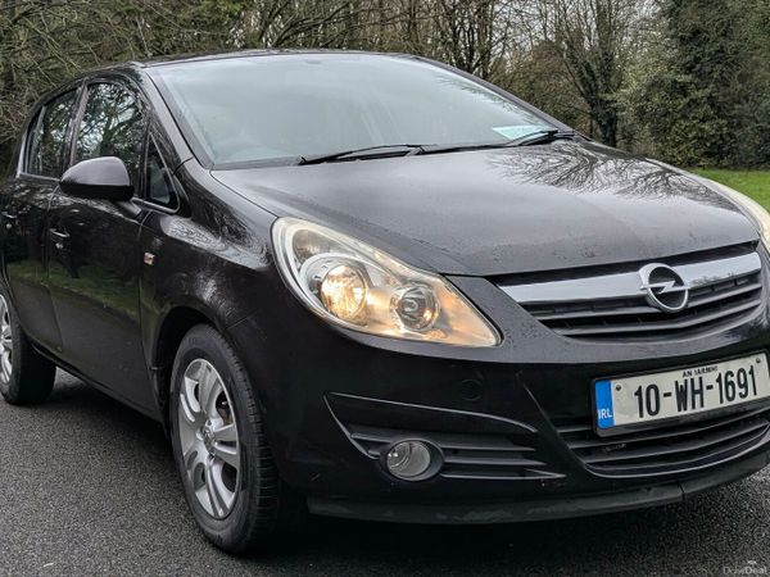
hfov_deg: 71.6
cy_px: 288
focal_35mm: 24
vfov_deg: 56.8
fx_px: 534
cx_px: 385
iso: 46
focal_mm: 6.81
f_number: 1.85
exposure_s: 1/478
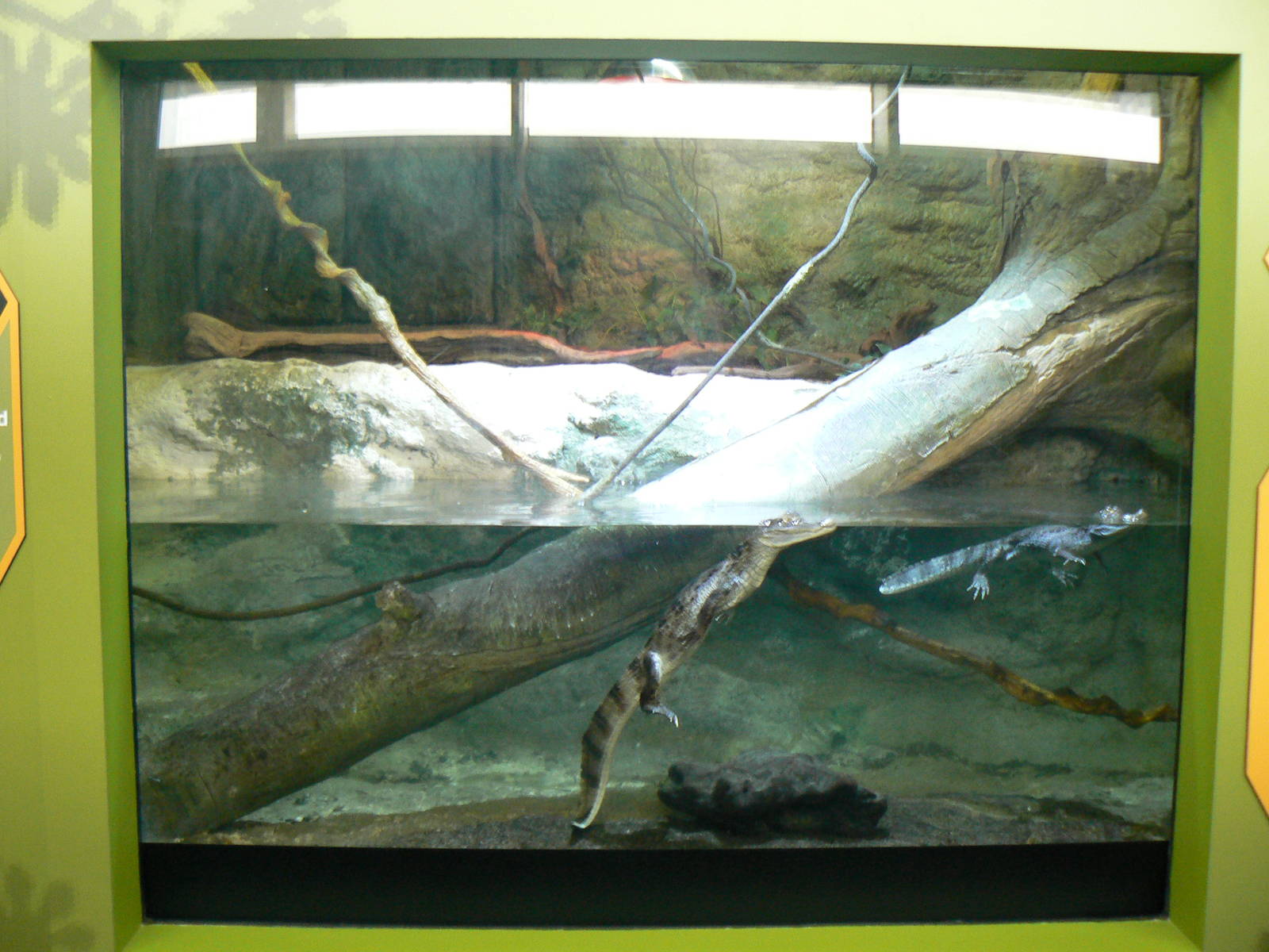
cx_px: 634
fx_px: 1320
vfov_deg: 39.7
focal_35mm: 36
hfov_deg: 51.4
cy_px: 476
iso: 200
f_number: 2.8
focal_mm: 6
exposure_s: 1/30
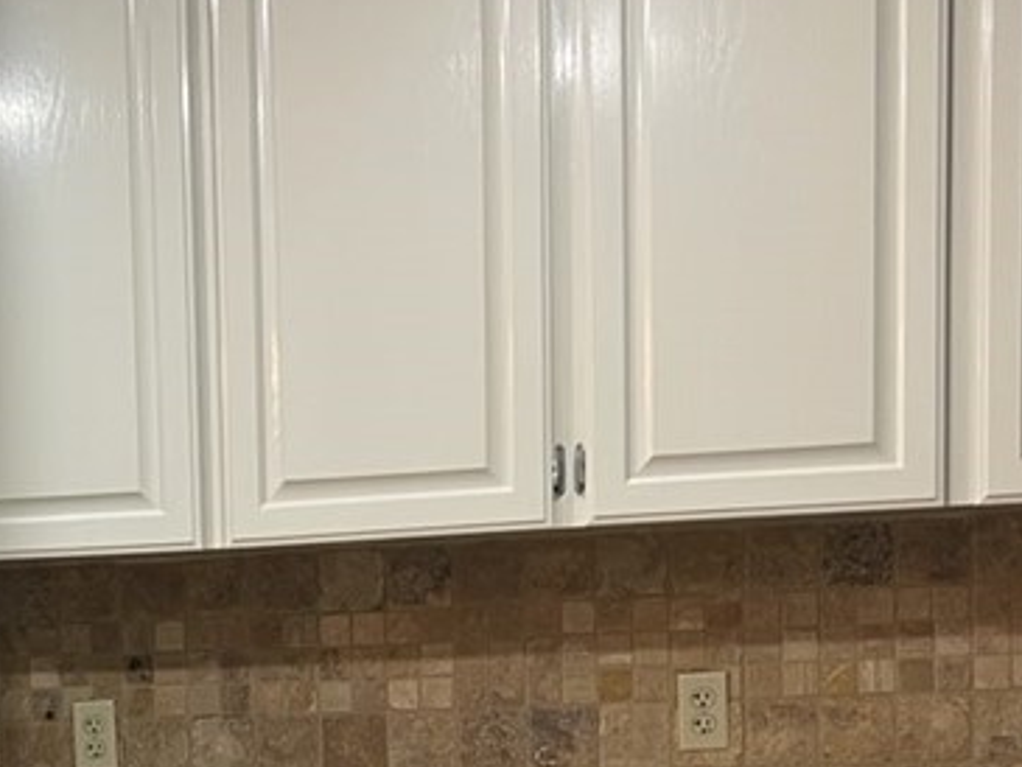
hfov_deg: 25.7
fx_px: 2156
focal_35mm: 73
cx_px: 70
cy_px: 857
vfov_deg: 19.3
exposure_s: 1/60
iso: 80
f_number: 1.5
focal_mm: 5.7
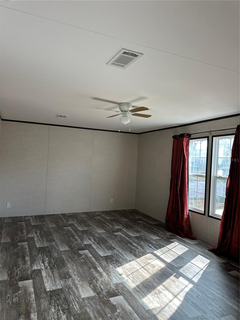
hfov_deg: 56.8
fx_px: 222
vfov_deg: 71.6
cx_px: 120
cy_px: 160
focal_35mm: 24
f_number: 1.78
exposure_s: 1/192
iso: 80
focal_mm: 6.86
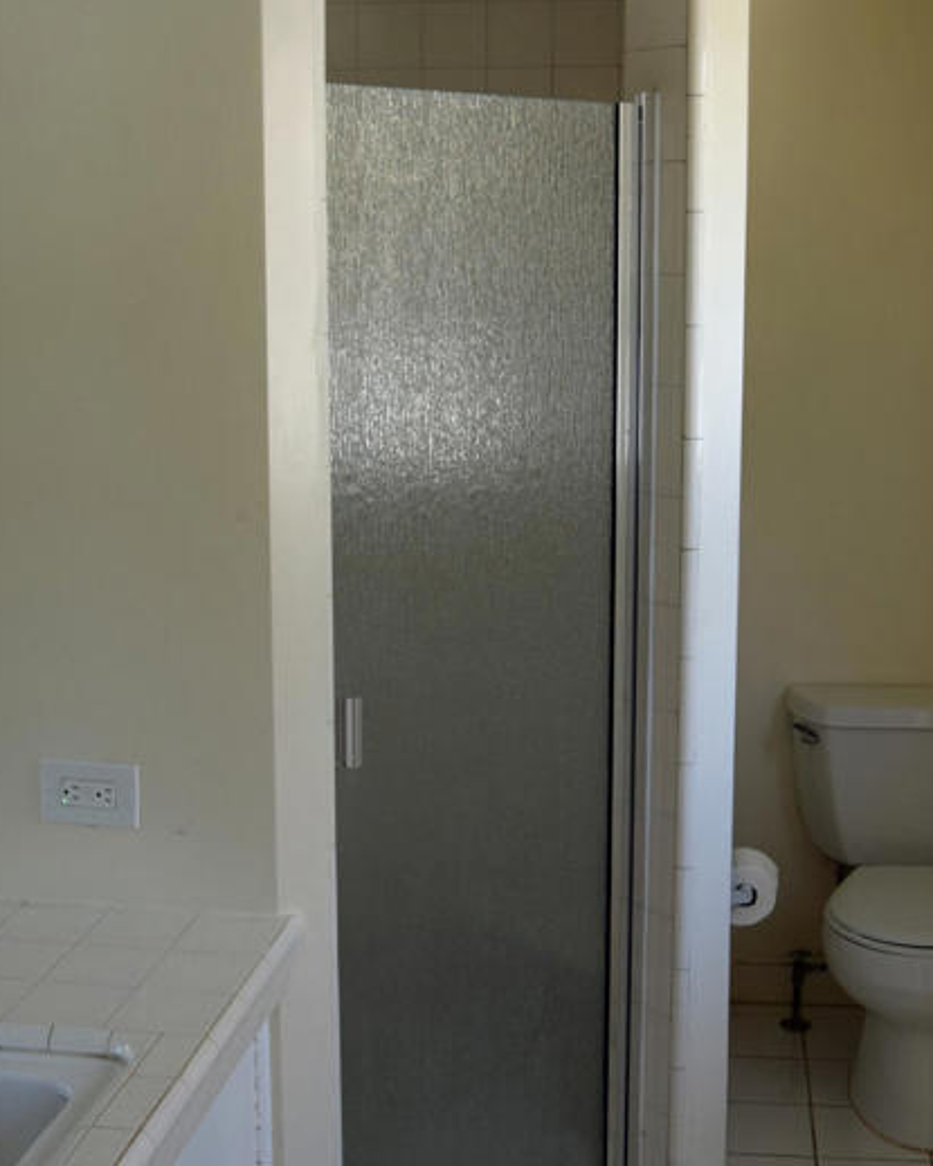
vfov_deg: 37.3
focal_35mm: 50
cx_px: 517
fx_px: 1726
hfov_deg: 30.2
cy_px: 555
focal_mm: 18
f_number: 5
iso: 400
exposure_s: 1/100
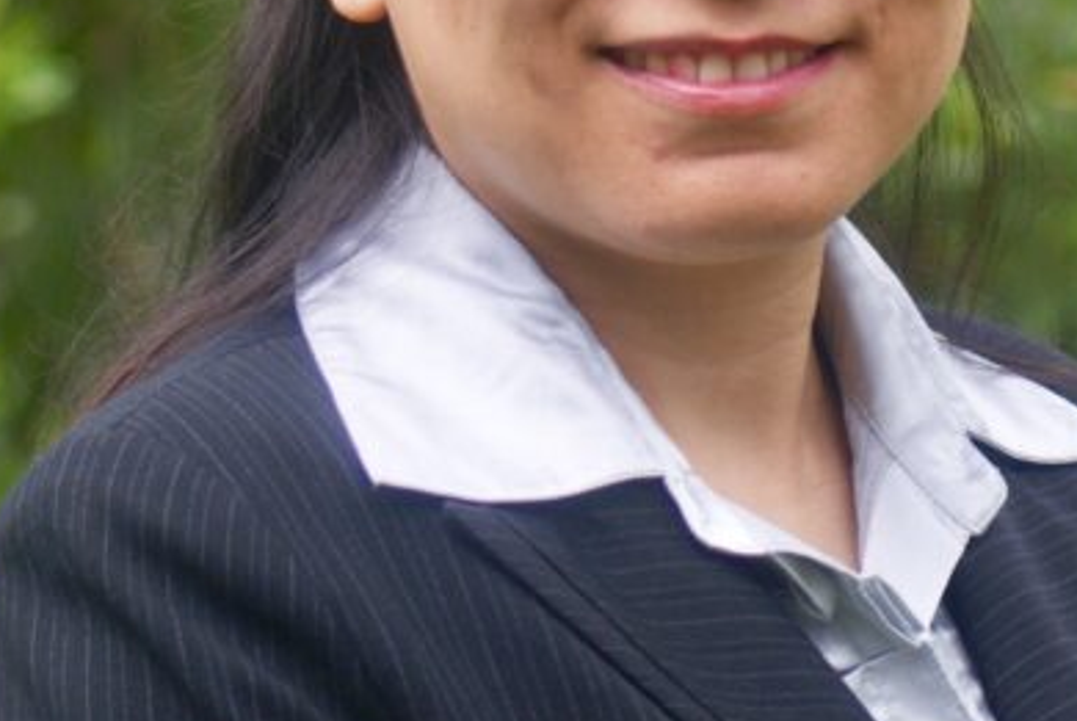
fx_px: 11800
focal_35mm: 394
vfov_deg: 3.5
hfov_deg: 5.2
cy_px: 18
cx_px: 801
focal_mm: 100
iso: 100
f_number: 5
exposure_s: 1/160
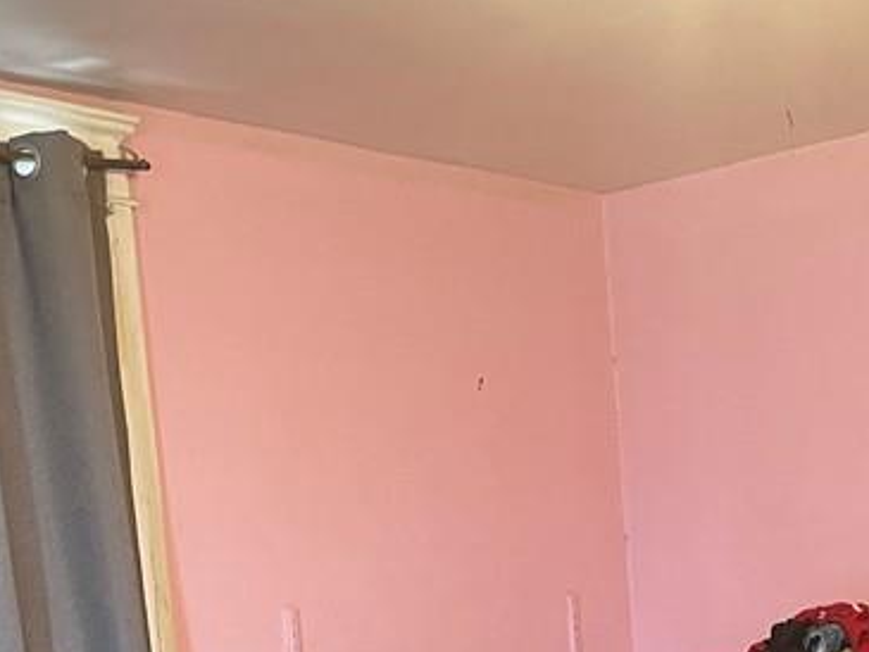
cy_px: 790
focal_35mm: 73
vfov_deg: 19.0
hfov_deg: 25.9
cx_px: 757
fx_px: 1833
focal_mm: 4.2
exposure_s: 1/60
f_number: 1.6
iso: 200
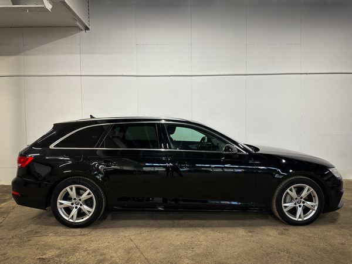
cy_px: 132
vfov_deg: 56.8
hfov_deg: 71.6
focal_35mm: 24
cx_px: 176
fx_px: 244
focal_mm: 6.86
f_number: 1.8
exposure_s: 1/50
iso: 125
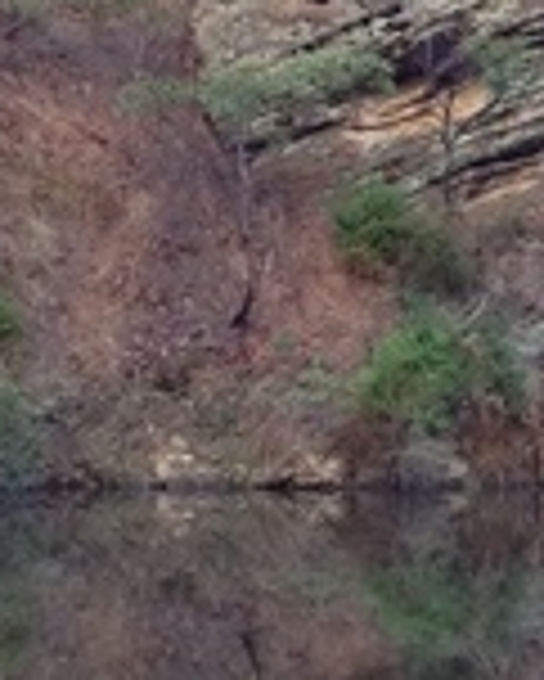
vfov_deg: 11.0
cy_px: 585
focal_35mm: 174
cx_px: 1030
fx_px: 3498
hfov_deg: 8.5
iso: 80
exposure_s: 1/120
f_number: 2.4
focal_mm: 4.28
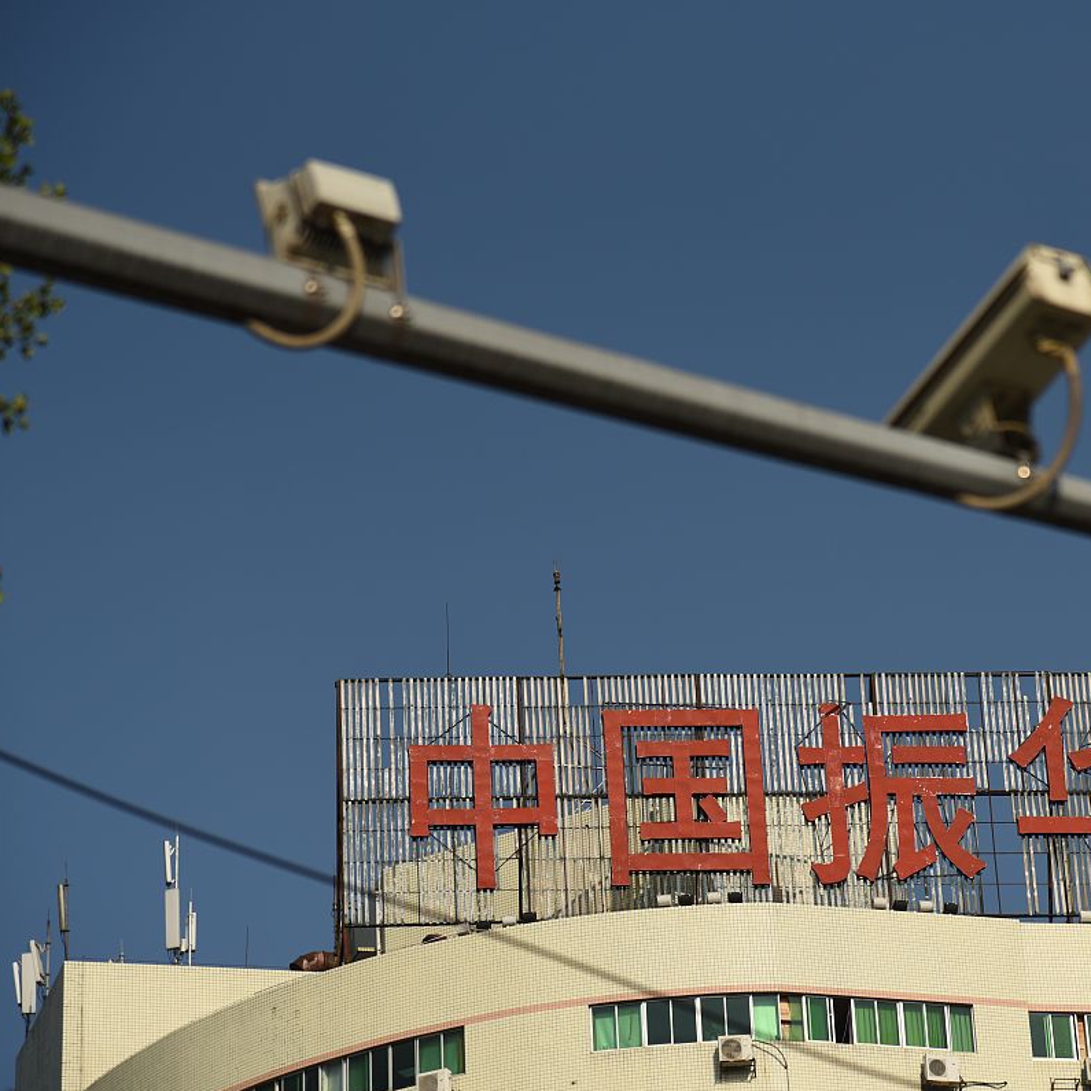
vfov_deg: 11.3
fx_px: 5491
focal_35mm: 154
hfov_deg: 11.3
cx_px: 738
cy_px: 548
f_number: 5
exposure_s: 1/1250
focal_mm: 120
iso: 100
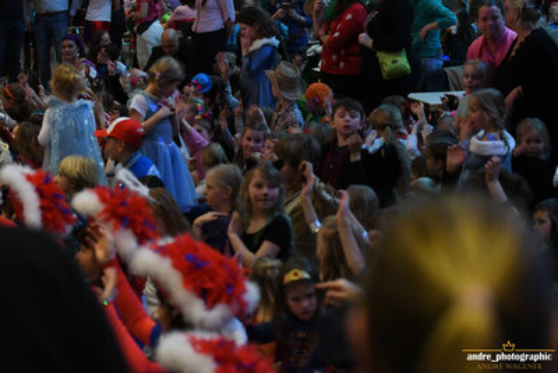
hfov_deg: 19.4
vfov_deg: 13.1
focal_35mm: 105
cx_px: 279
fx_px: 1628
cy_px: 186
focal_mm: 70
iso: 16000
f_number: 3.2
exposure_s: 1/500
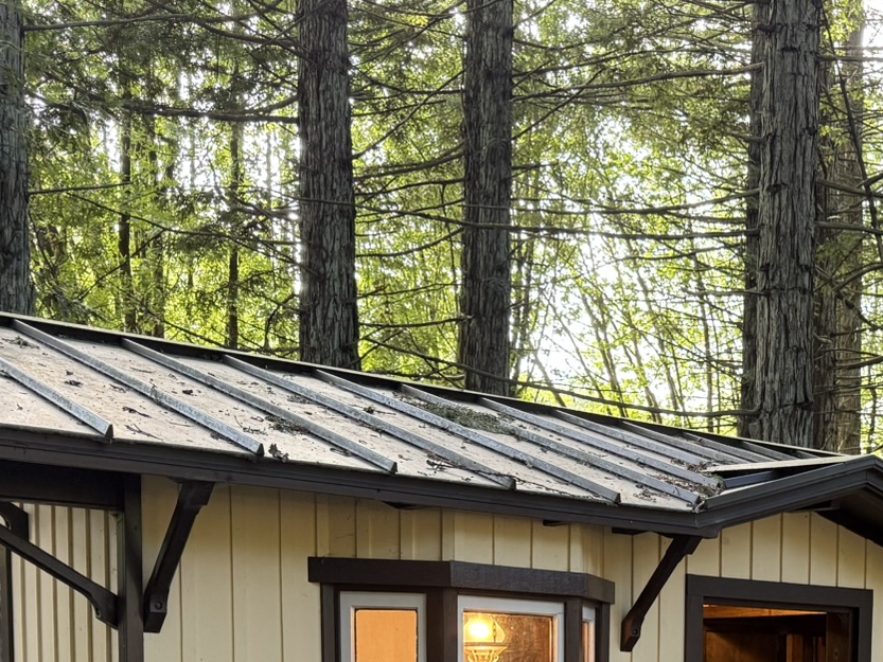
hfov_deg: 31.3
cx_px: 776
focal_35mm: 59
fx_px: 1505
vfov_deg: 22.8
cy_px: 800
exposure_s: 1/60
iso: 200
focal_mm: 6.76
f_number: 1.78
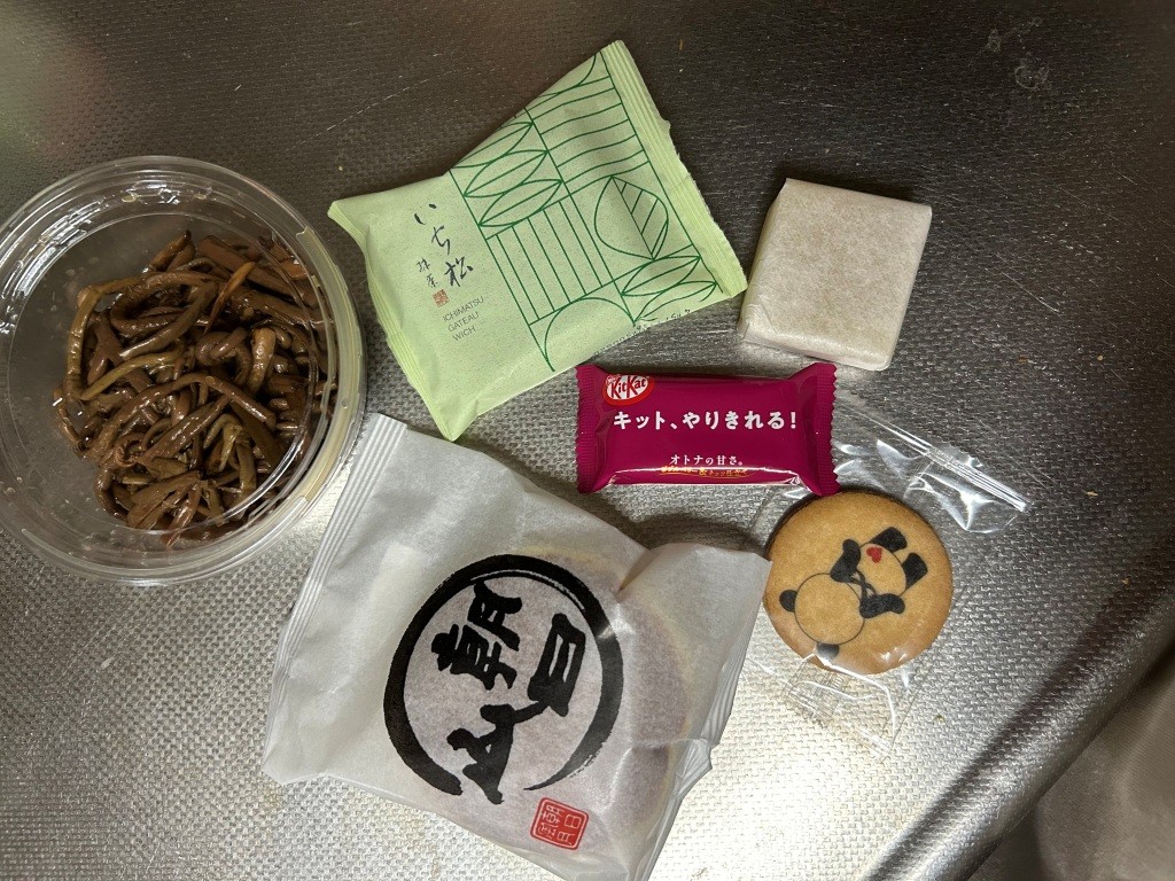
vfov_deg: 53.1
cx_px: 588
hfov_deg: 67.3
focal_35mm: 26
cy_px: 440
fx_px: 883
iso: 250
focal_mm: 5.7
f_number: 1.5
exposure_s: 1/60
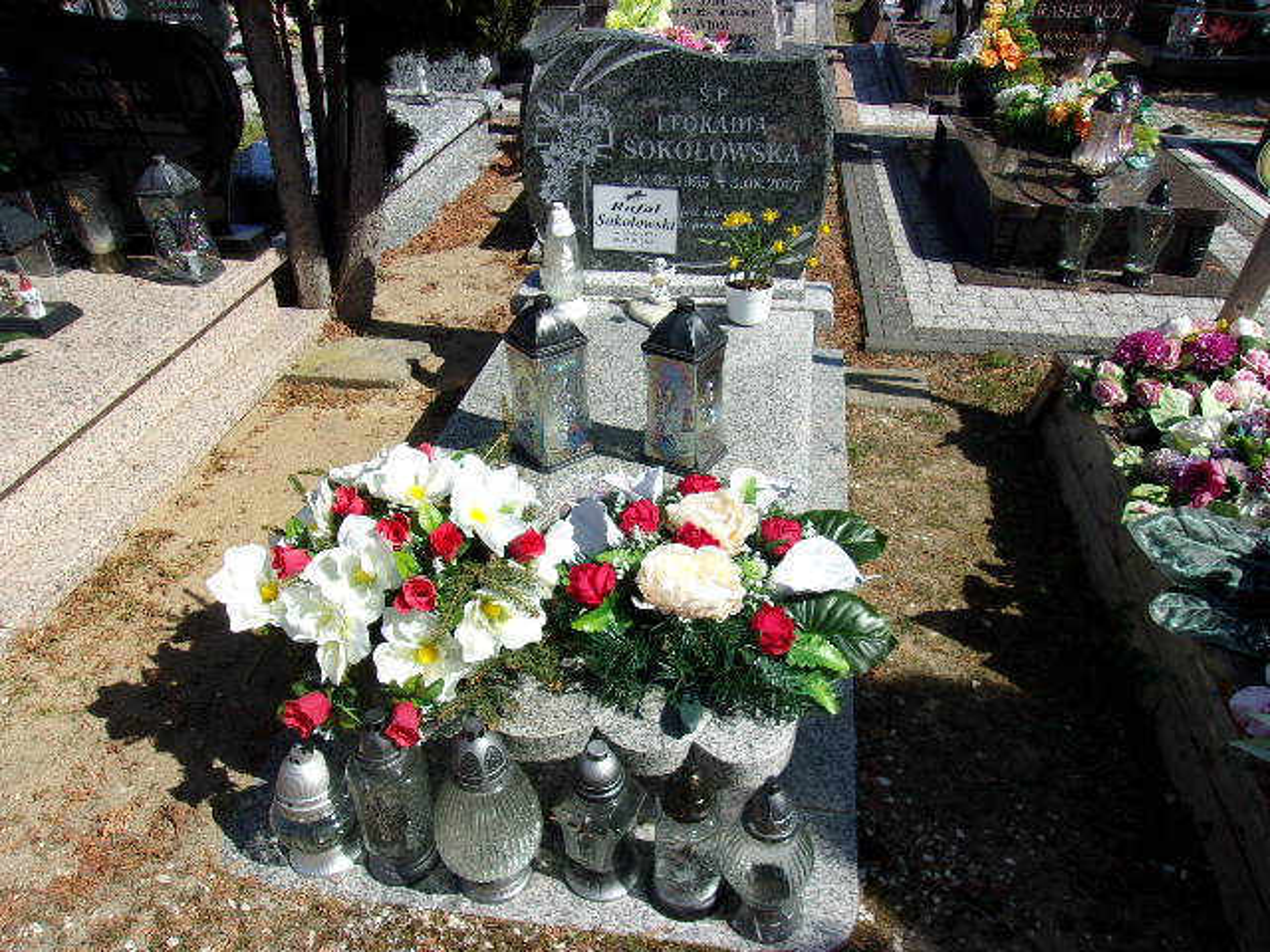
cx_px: 635
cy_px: 476
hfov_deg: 65.3
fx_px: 991
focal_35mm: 27
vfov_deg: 51.4
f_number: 10.4
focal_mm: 4.9
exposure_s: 1/110
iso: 80
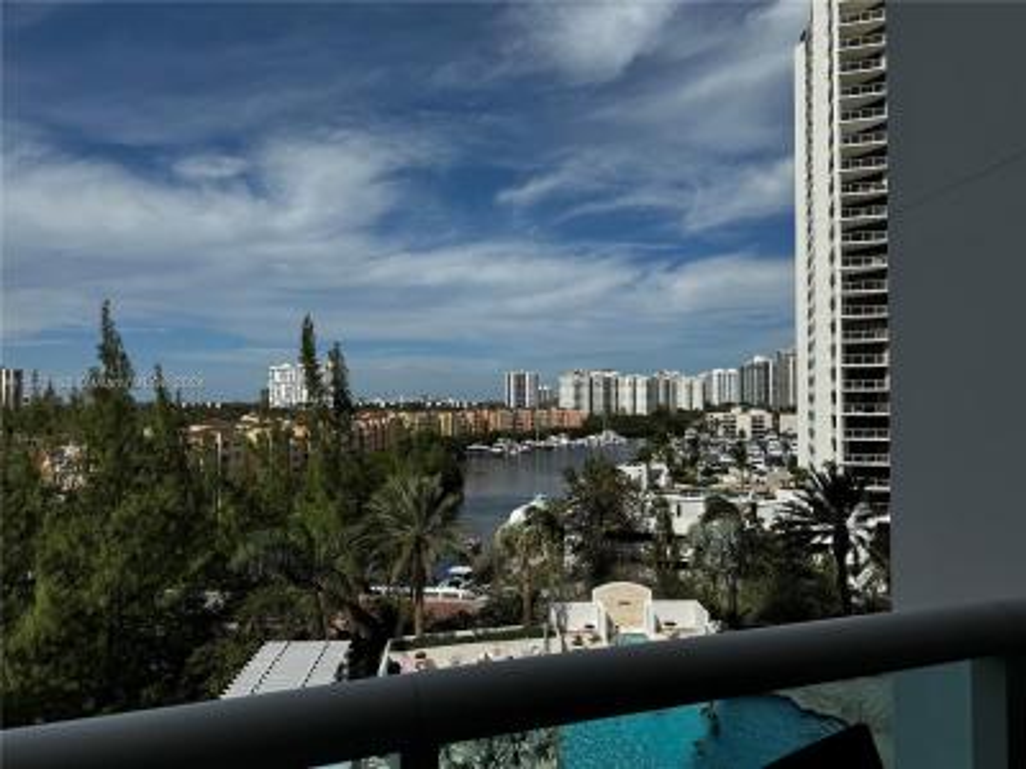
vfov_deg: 56.8
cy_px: 384
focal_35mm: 24
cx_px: 513
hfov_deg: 71.6
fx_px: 711
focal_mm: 6.86
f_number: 1.78
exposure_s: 1/12346
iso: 80
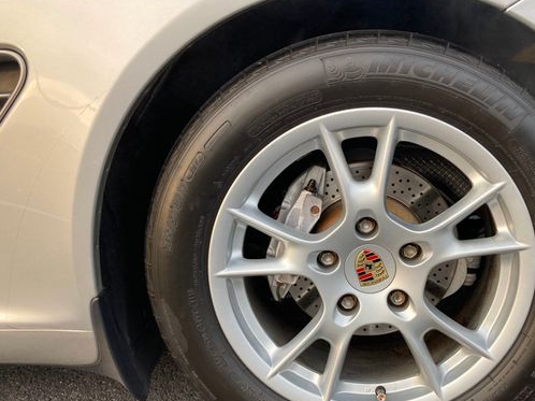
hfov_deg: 50.8
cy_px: 237
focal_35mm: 36
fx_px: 556
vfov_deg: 39.5
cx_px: 335
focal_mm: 3.99
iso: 25
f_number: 1.8
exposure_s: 1/121
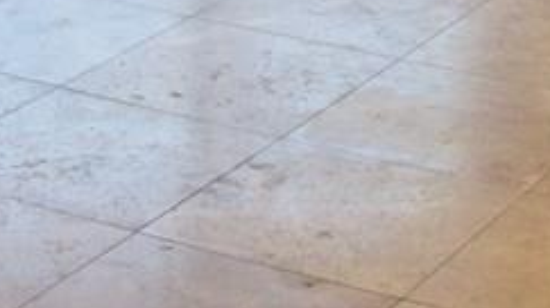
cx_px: 290
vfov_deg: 6.9
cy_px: -544
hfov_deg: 13.4
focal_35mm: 161
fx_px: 2345
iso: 125
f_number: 3.5
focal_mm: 6.2
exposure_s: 1/30
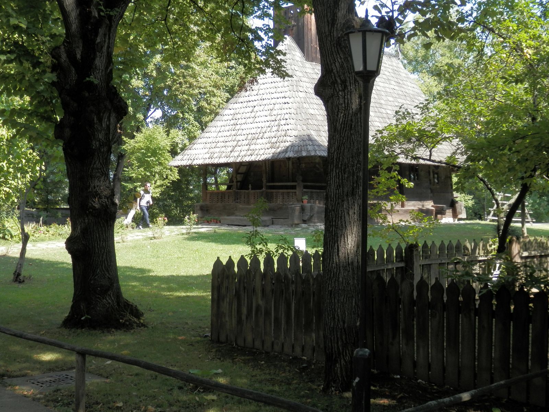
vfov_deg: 29.7
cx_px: 274
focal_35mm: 49
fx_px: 777
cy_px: 206
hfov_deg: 38.9
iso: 80
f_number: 4
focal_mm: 8.9
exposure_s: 1/125
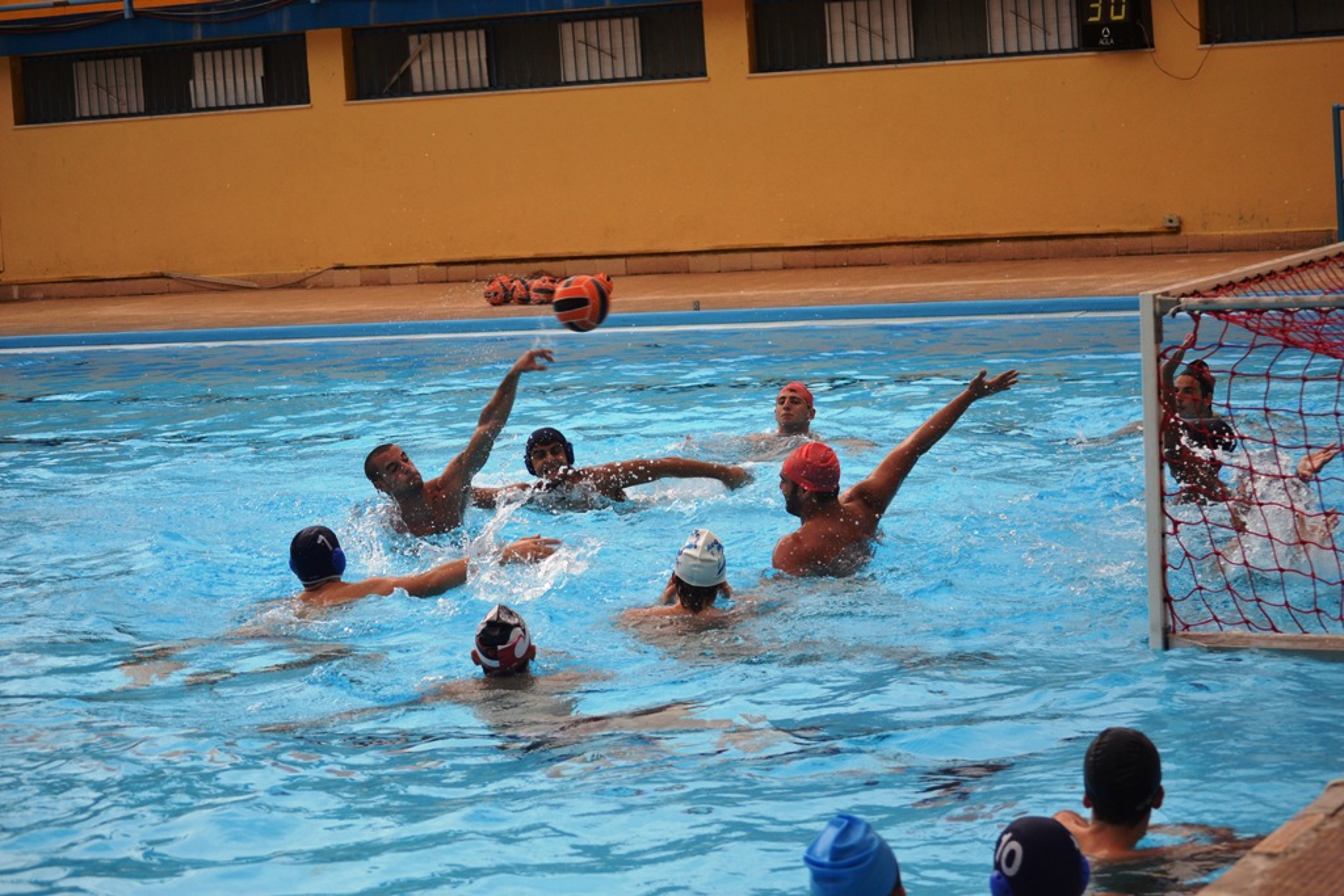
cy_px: 448
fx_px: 3360
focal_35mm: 90
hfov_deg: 22.6
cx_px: 672
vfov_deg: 15.2
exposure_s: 1/800
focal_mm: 60
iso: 400
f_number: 4.2
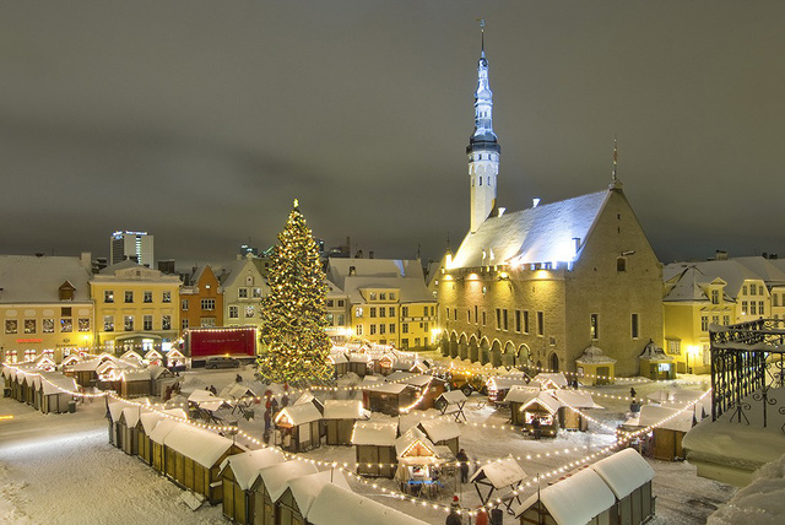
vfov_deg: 67.5
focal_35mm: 18
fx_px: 393
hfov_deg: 89.9
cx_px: 392
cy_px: 262
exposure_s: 8
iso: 100
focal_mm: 12
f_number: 10
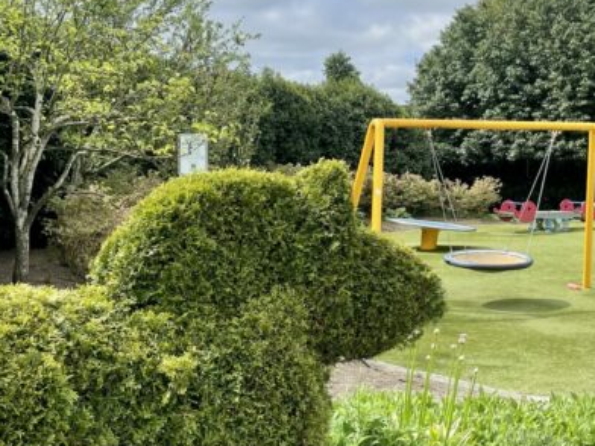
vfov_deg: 27.5
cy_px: 191
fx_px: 911
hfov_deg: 35.0
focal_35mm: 53
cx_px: 478
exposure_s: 1/3401
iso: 32
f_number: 1.6
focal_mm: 4.2
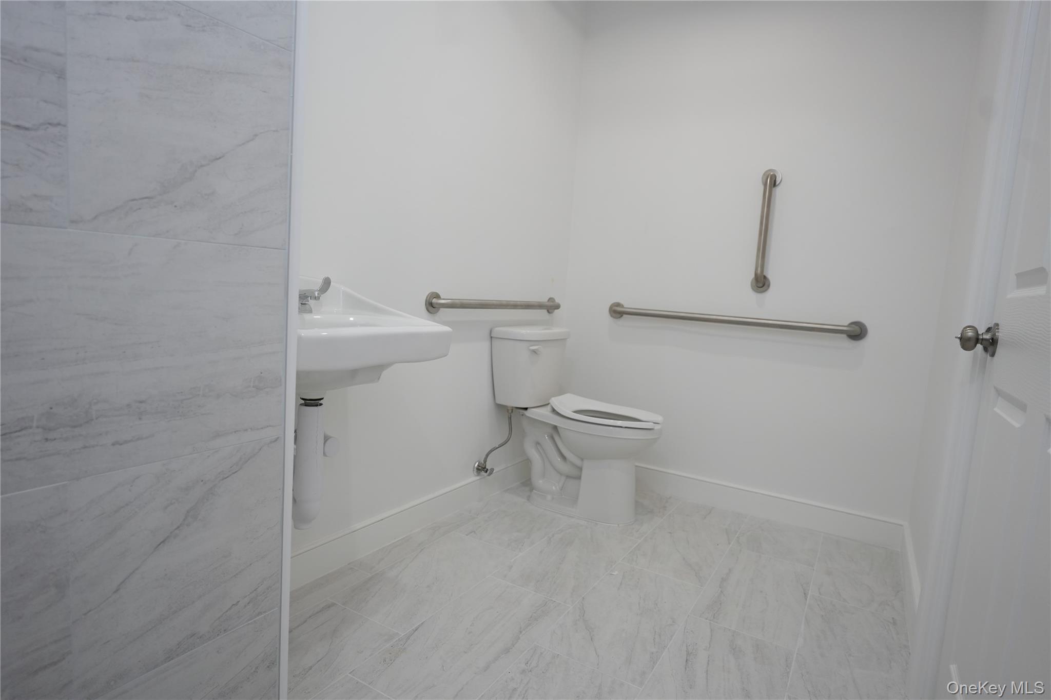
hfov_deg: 84.0
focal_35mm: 20
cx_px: 526
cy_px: 350
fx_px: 584
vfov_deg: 61.9
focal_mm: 20
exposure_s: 1/160
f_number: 4
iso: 640
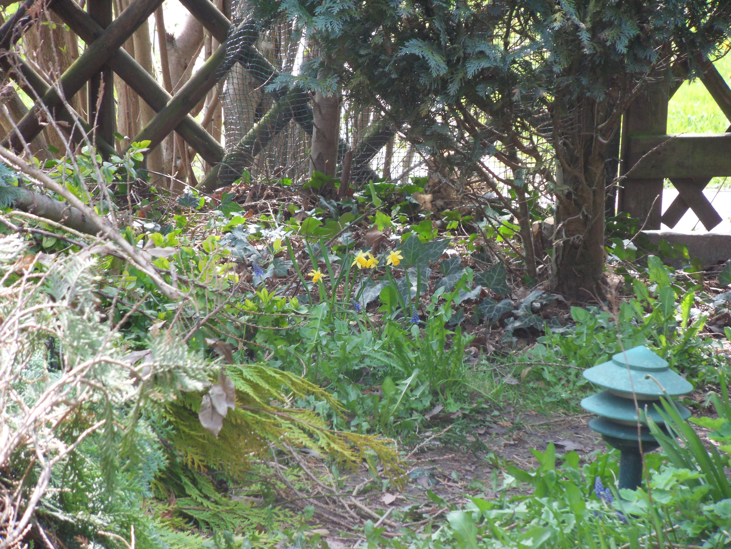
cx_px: 366
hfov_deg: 8.2
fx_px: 5068
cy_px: 274
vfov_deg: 6.2
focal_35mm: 240
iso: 160
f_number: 5.8
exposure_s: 1/90
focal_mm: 42
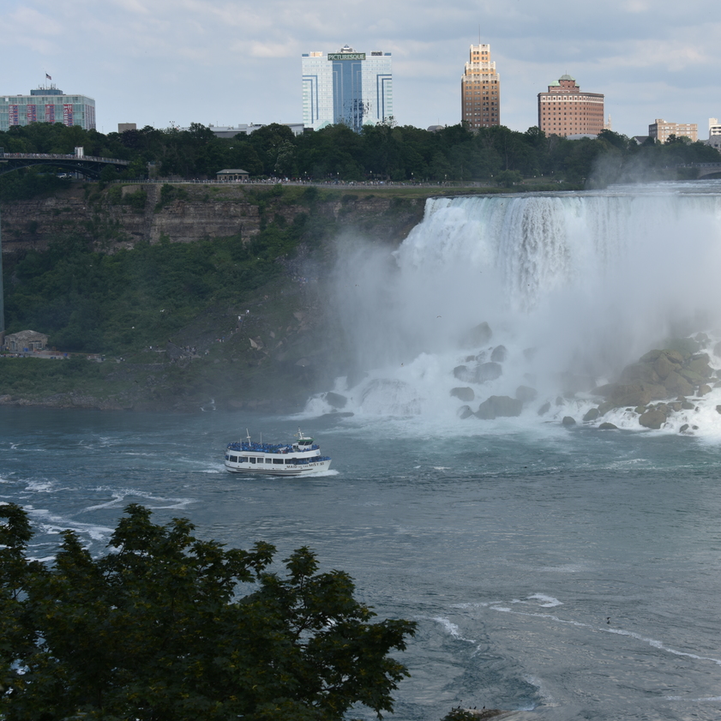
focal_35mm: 75
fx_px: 1767
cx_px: 418
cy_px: 363
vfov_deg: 23.1
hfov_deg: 23.0
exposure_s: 1/250
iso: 100
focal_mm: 58
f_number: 8
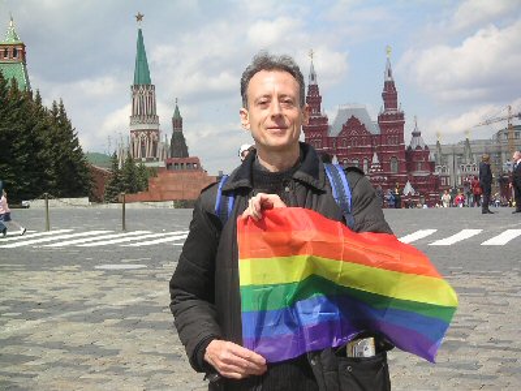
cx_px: 260
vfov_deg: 19.6
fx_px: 1129
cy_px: 196
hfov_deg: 26.0
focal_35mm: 75
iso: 64
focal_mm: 9.8
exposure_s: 1/180
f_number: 8
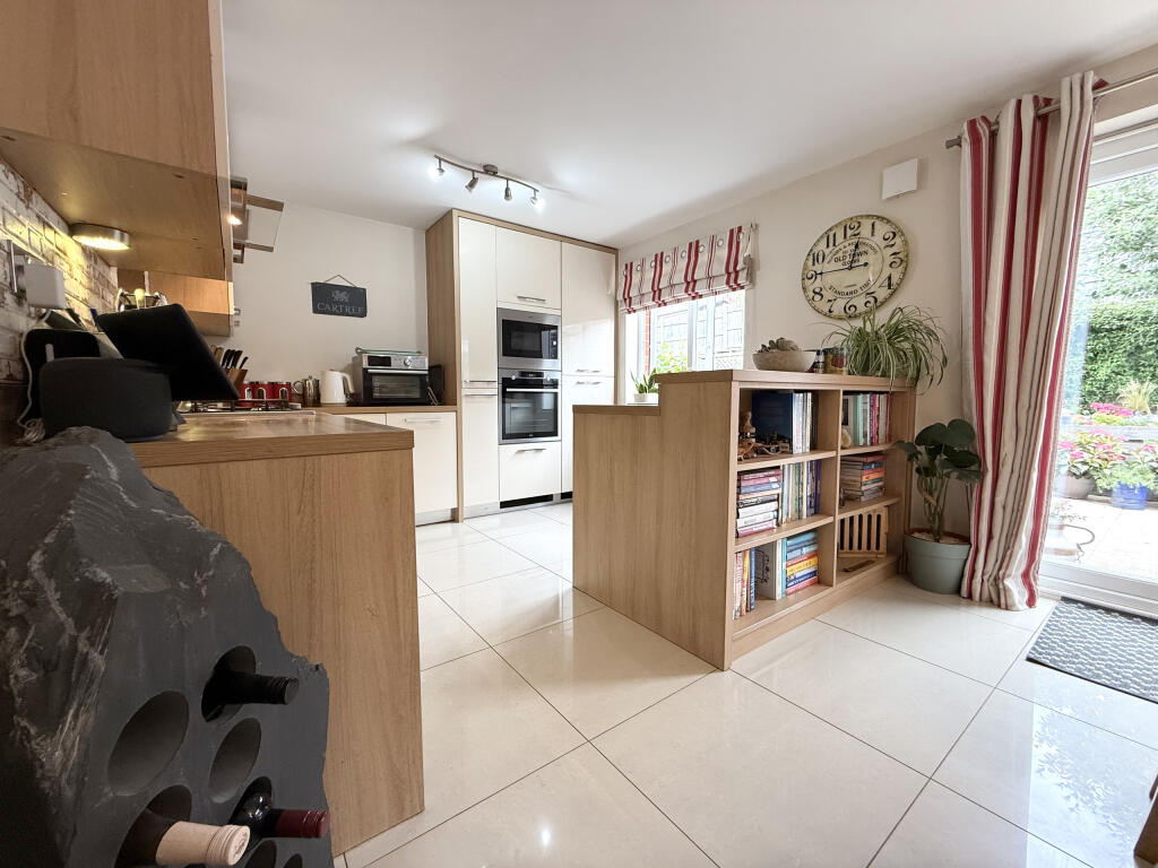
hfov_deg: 102.1
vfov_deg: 85.7
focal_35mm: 14
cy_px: 434
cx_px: 579
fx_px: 468
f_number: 2.2
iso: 125
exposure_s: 1/100
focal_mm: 2.22
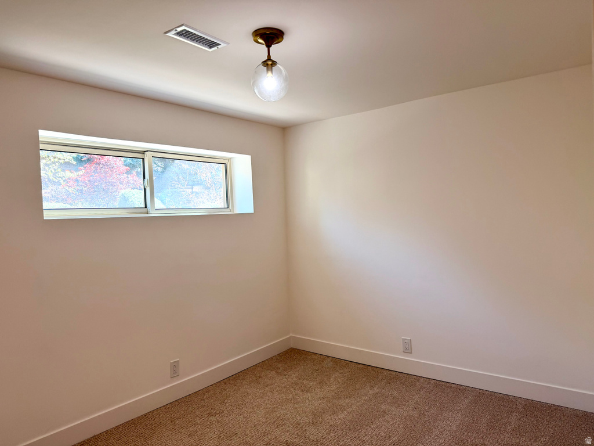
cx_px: 297
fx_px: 412
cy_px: 223
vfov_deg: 56.8
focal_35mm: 24
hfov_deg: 71.6
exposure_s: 1/120
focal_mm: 6.76
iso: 100
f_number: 1.78
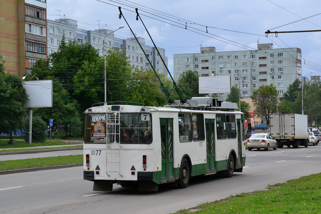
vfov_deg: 18.9
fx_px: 642
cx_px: 160
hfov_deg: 28.1
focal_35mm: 72
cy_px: 107
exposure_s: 1/800
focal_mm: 48
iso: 400
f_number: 8
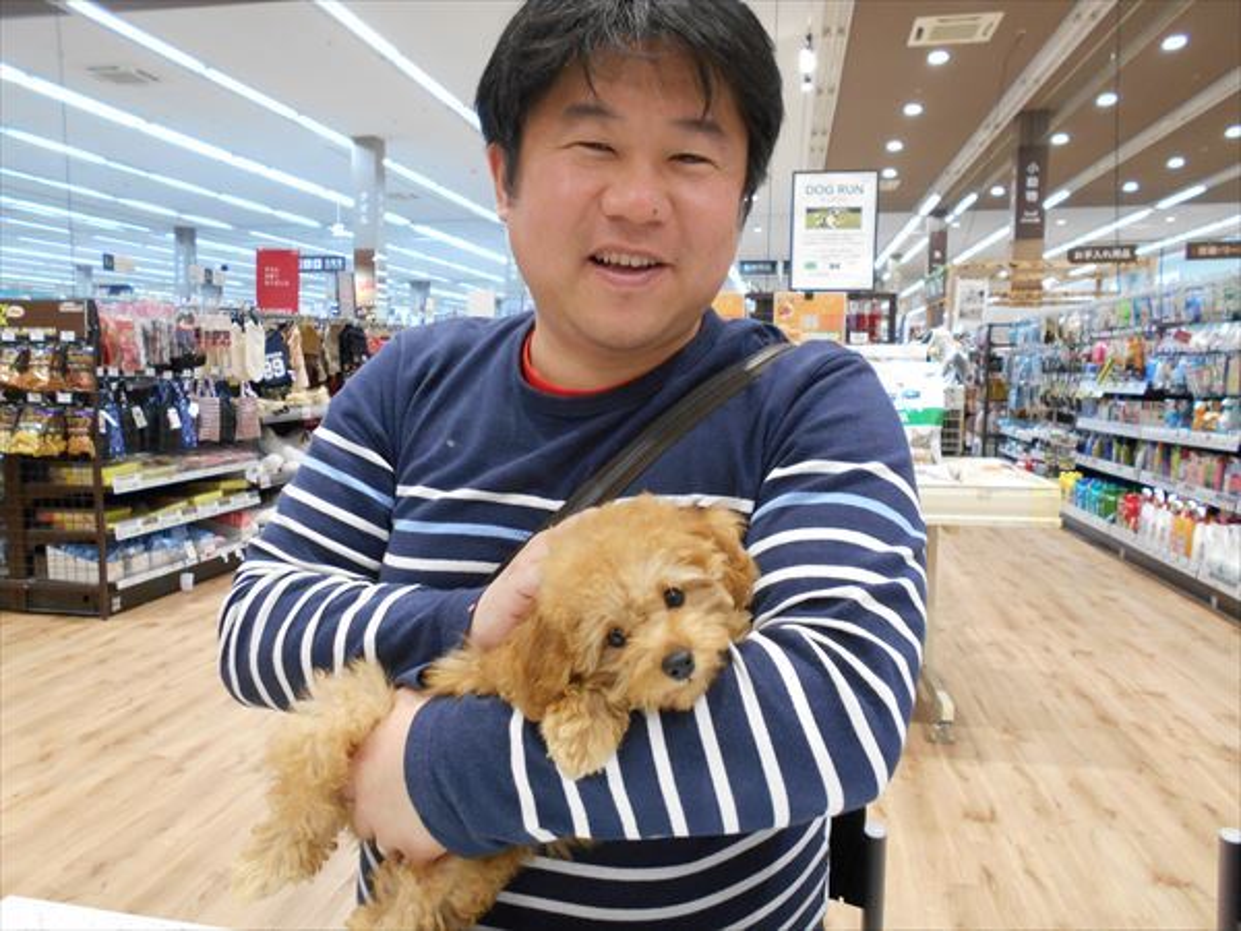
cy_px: 466
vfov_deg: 53.1
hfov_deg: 67.3
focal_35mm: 26
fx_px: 932
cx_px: 620
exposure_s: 1/30
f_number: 3.2
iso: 250
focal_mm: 4.6
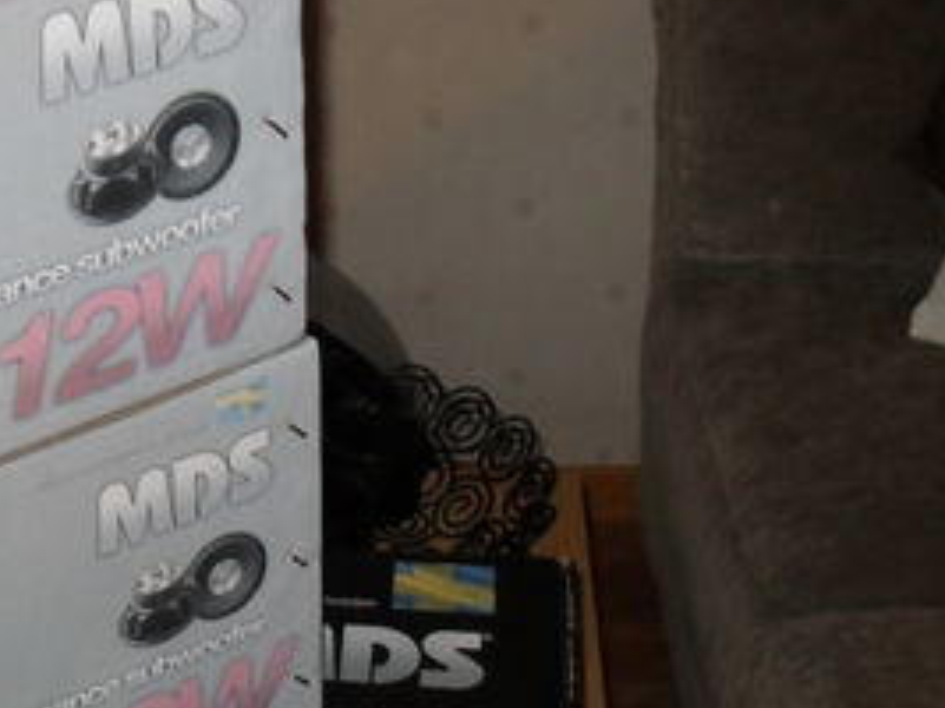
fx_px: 2292
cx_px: 244
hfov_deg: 23.1
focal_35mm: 84
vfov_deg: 17.3
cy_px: 623
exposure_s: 1/45
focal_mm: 6.2
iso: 200
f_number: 2.8
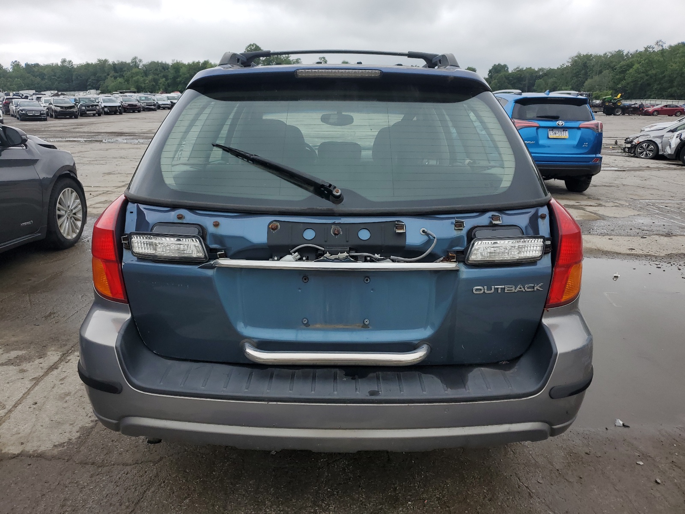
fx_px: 515
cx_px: 342
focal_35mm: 26
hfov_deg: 67.3
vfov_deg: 53.1
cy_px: 257
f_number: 1.5
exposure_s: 1/1111
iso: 50
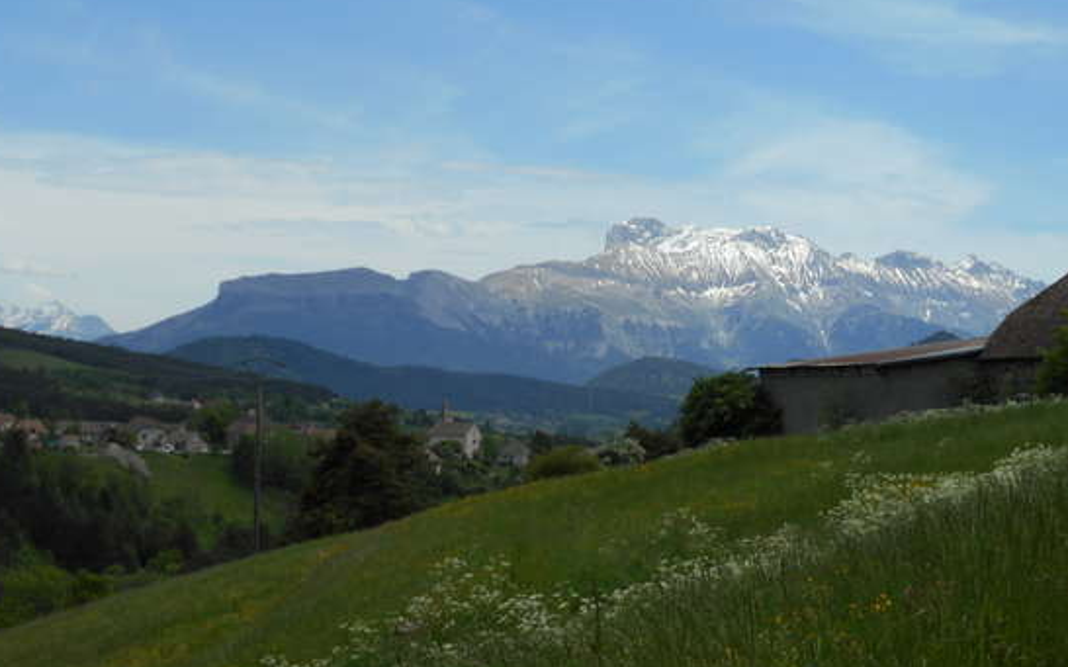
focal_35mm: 78
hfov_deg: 26.5
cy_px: 239
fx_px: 2270
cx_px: 497
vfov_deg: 16.7
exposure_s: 1/640
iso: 80
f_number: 5.3
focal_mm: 12
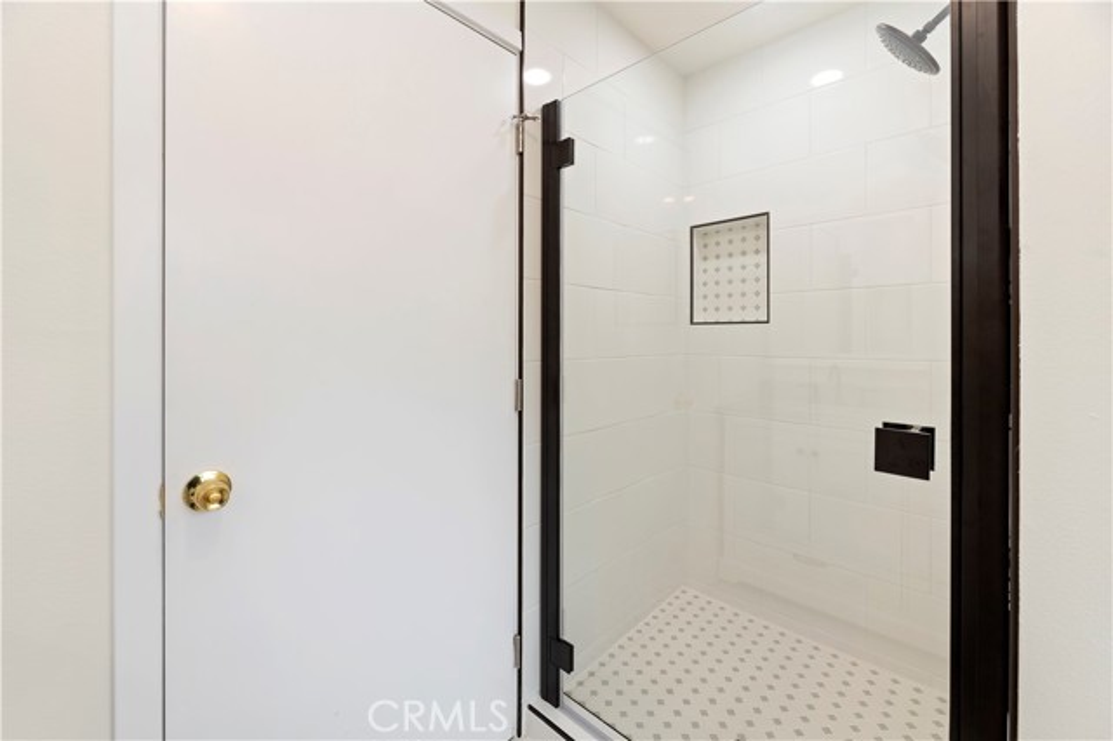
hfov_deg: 104.3
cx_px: 556
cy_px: 370
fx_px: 433
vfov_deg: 81.1
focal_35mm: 14
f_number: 10
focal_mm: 14
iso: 800
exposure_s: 1/40
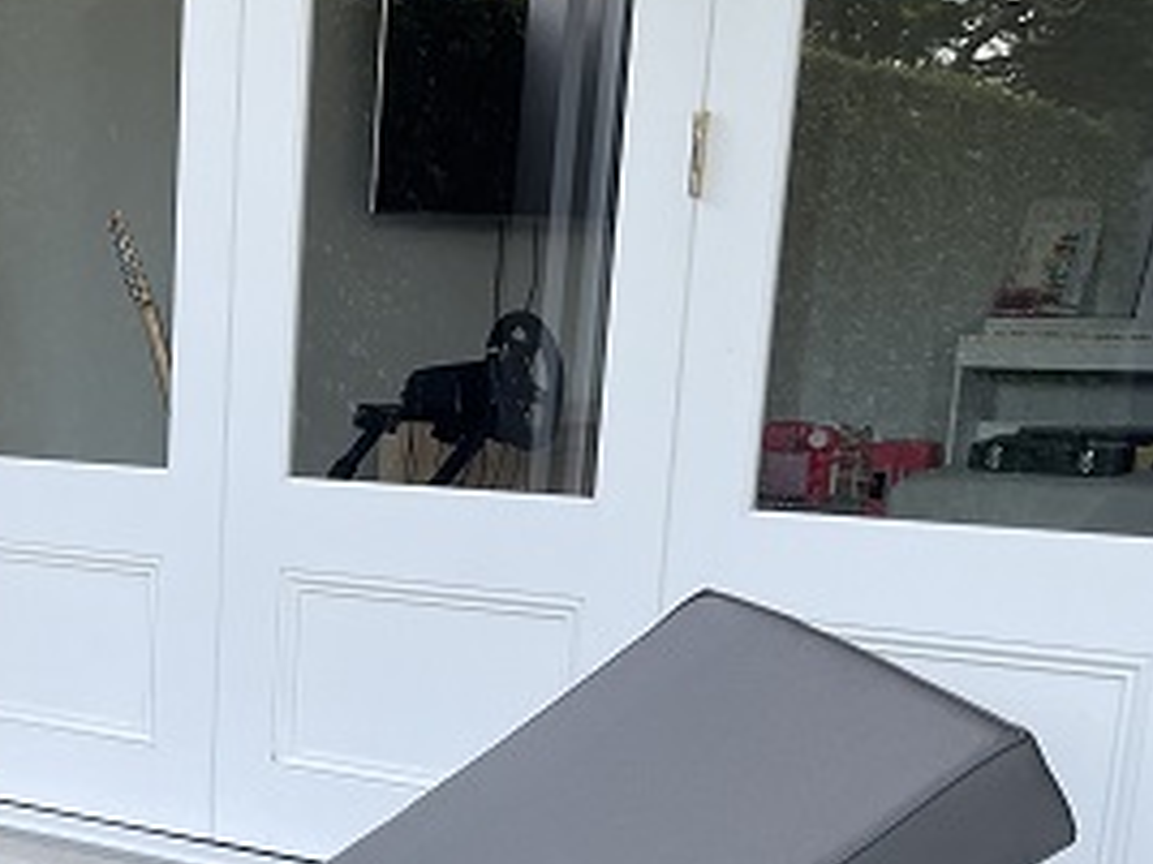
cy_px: 858
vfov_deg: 20.9
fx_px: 2265
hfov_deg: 27.0
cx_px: -4
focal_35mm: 68
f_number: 1.6
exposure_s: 1/121
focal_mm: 5.1
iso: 125
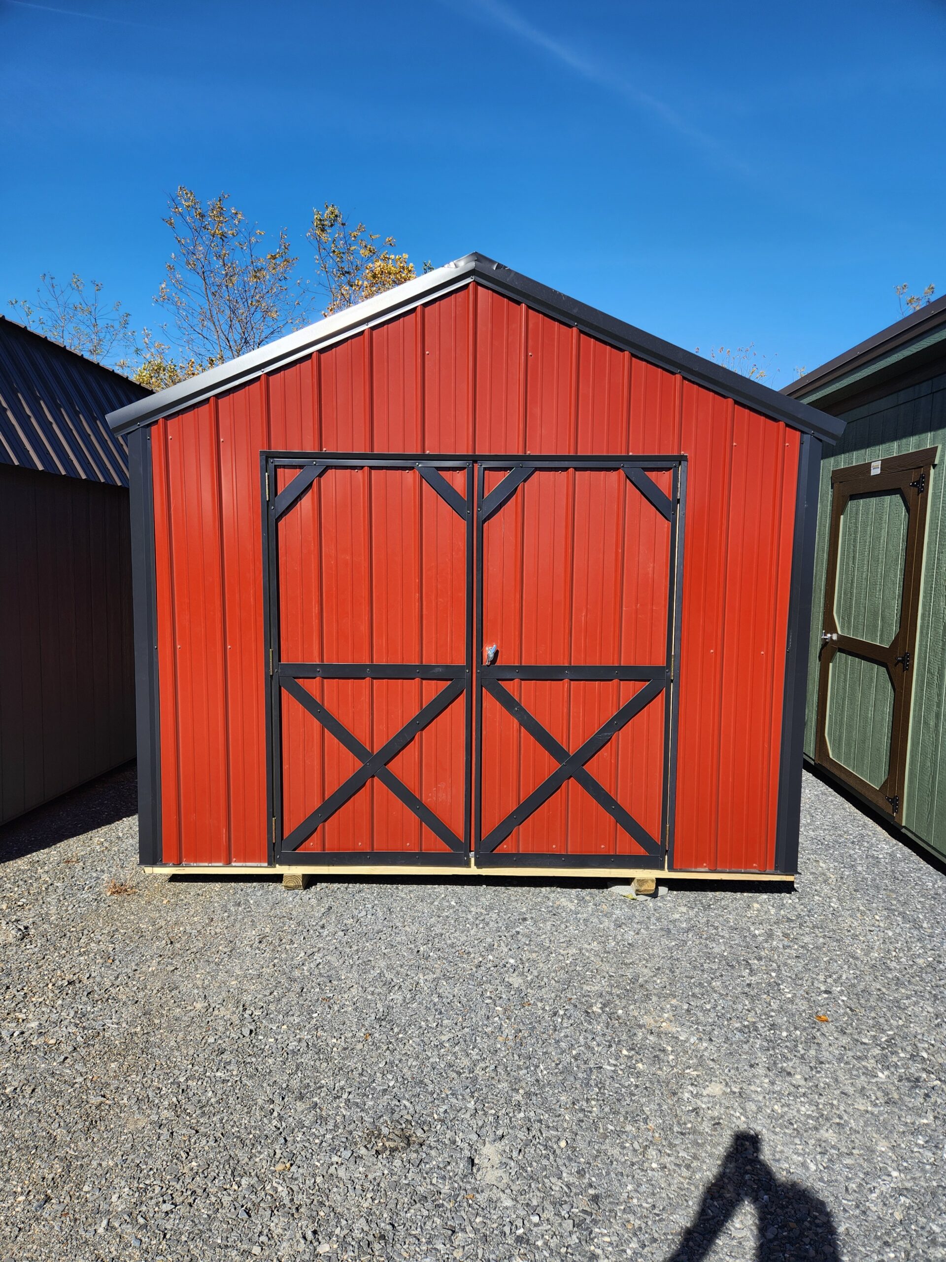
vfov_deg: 73.9
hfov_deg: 58.9
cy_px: 631
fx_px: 838
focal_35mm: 23
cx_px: 473
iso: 20
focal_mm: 5.4
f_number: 1.8
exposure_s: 1/1567
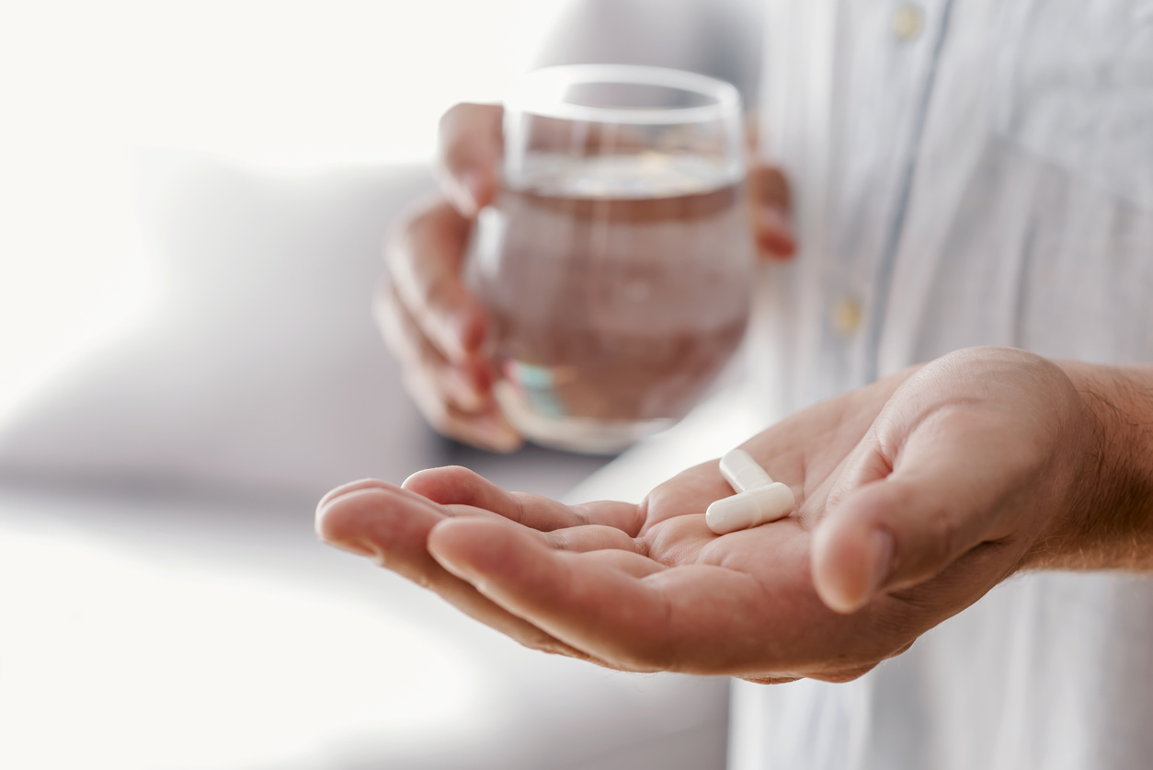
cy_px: 385
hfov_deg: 23.9
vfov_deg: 16.1
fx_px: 2723
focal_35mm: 85
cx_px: 576
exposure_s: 1/125
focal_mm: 85
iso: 400
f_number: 3.5
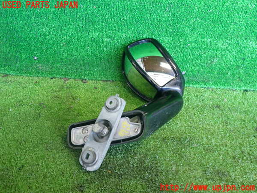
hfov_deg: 60.0
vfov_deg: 46.8
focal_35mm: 30
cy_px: 96
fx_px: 223
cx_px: 128
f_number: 2.3
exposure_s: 1/30
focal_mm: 5.4
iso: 250
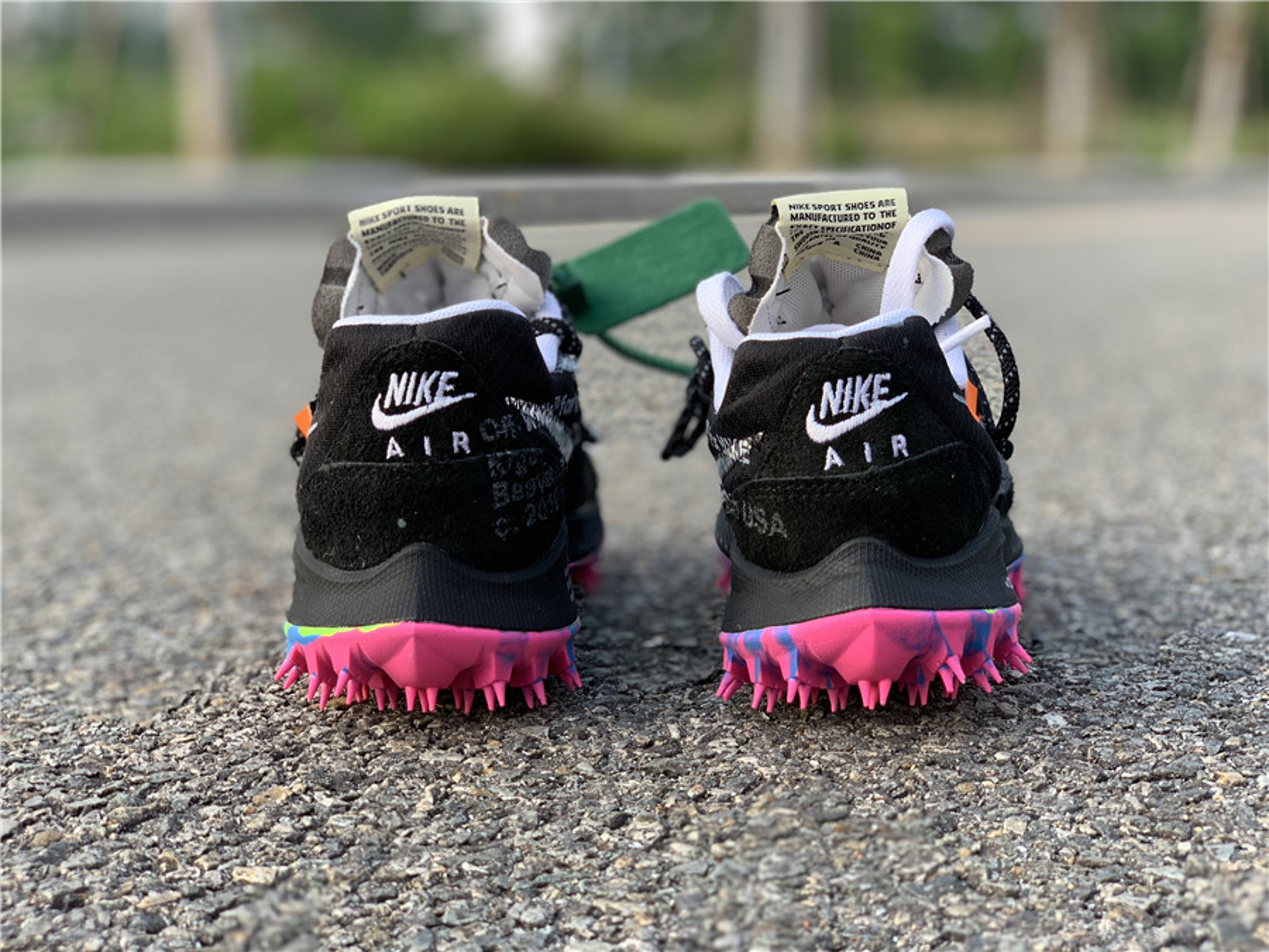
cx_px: 634
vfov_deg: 28.0
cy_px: 476
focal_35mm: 52
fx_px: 1906
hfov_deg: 36.8
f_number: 2.4
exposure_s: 1/122
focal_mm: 6
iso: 25
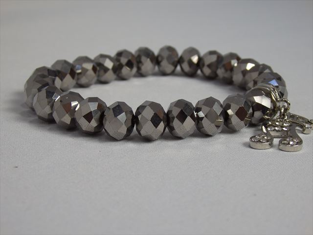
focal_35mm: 66
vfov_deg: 22.3
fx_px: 597
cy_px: 118
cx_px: 156
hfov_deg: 29.4
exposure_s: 1/80
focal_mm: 11.9
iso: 125
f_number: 4.4
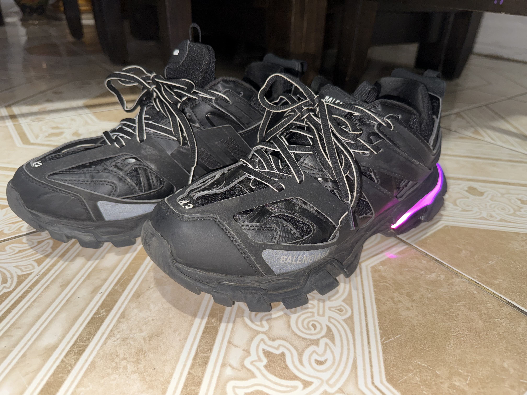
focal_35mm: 24
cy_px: 198
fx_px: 365
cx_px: 264
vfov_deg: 56.8
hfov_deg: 71.6
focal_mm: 6.76
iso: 80
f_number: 1.78
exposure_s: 1/14
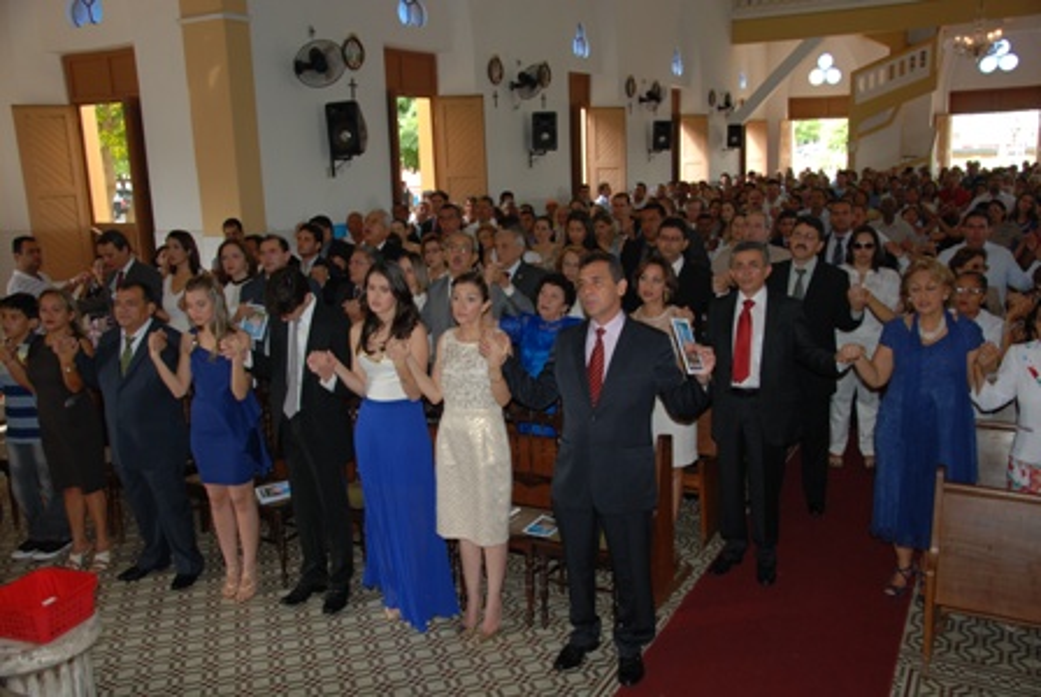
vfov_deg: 41.8
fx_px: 912
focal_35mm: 32
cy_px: 348
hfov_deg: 59.4
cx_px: 520
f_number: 3.8
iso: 200
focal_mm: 21
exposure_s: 1/60
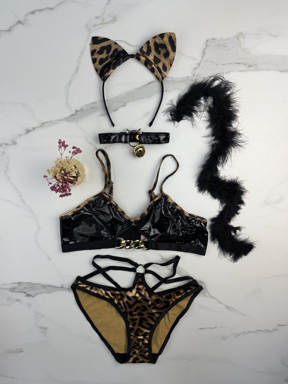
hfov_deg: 56.8
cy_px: 192
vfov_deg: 71.6
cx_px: 144
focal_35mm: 24
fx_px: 266
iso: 80
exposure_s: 1/1075
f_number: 1.78
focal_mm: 6.76
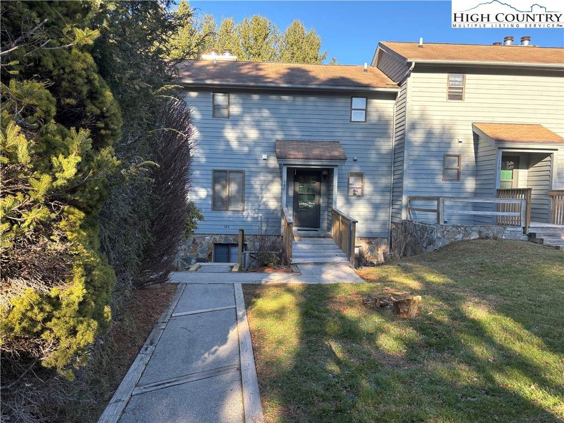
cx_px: 282
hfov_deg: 67.3
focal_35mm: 26
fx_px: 424
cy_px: 212
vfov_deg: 53.1
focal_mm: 5.96
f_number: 1.6
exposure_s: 1/358
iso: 50
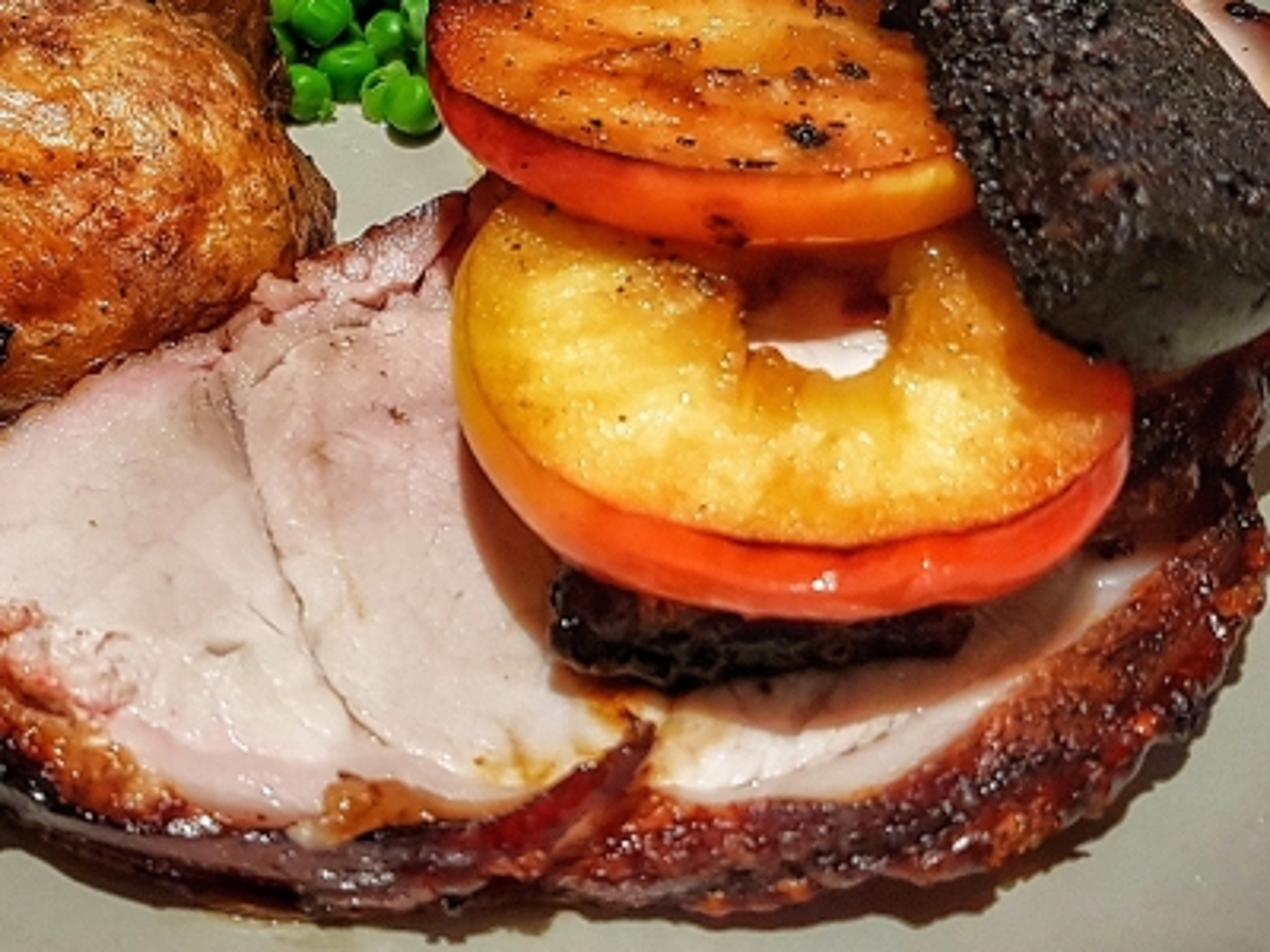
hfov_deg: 36.1
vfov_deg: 28.0
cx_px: 340
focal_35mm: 52
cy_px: 422
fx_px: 1908
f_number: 1.7
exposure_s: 1/50
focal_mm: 4.2
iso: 160
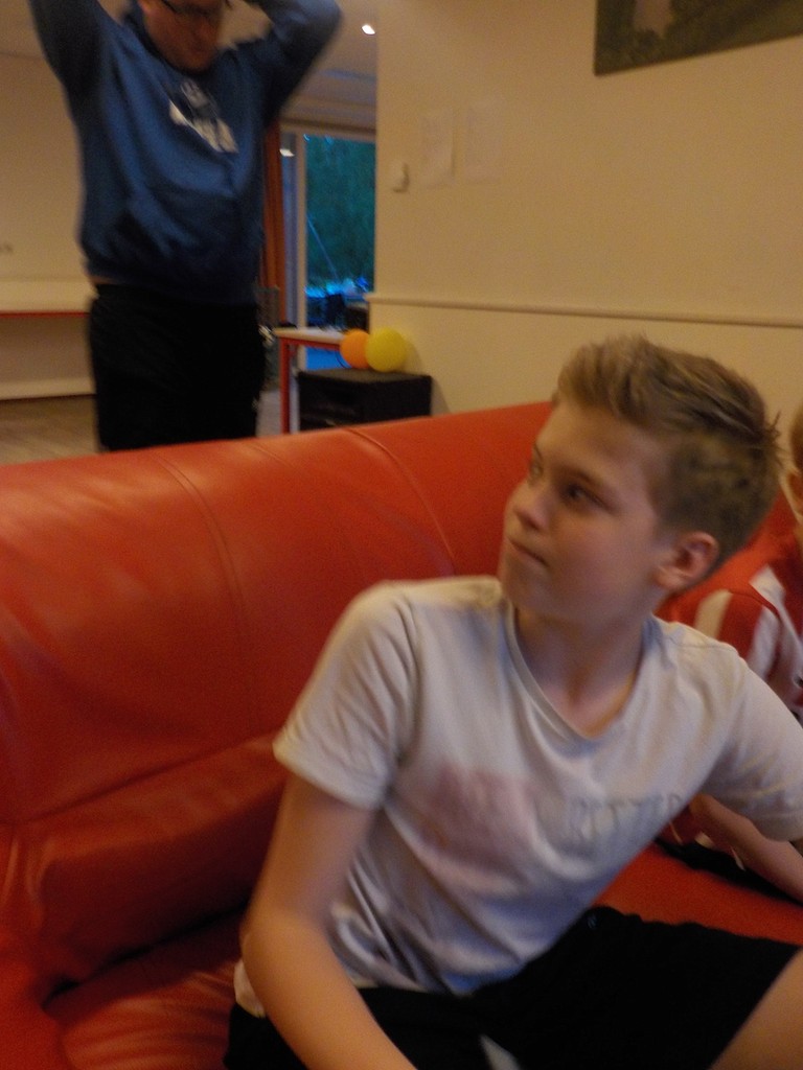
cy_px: 535
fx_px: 928
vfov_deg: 60.0
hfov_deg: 46.8
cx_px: 402
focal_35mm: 30
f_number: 3.3
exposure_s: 1/30
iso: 320
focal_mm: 4.1
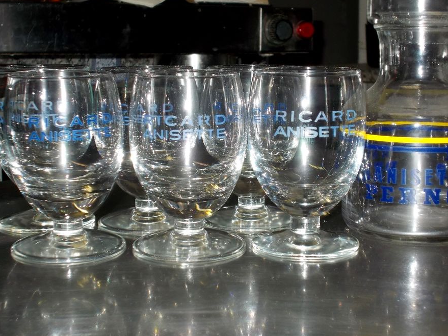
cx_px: 238
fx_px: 854
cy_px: 154
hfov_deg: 29.4
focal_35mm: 66
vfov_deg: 22.2
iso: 200
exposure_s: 1/30
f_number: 4.9
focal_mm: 10.3
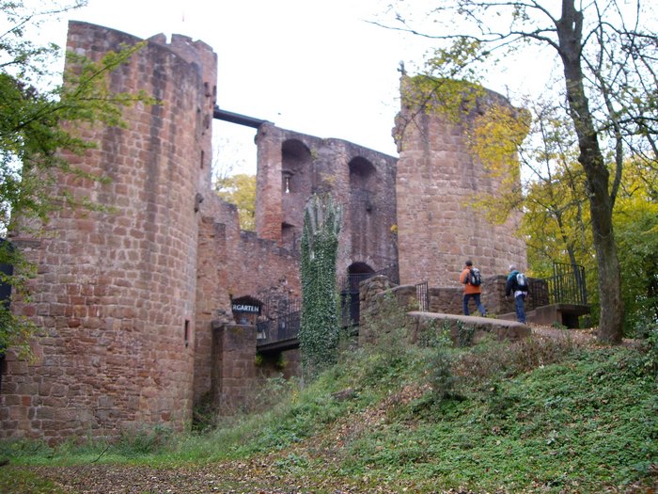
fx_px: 722
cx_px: 329
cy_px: 247
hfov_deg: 49.0
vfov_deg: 37.7
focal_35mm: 38
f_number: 2.7
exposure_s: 1/80
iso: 100
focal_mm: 6.2
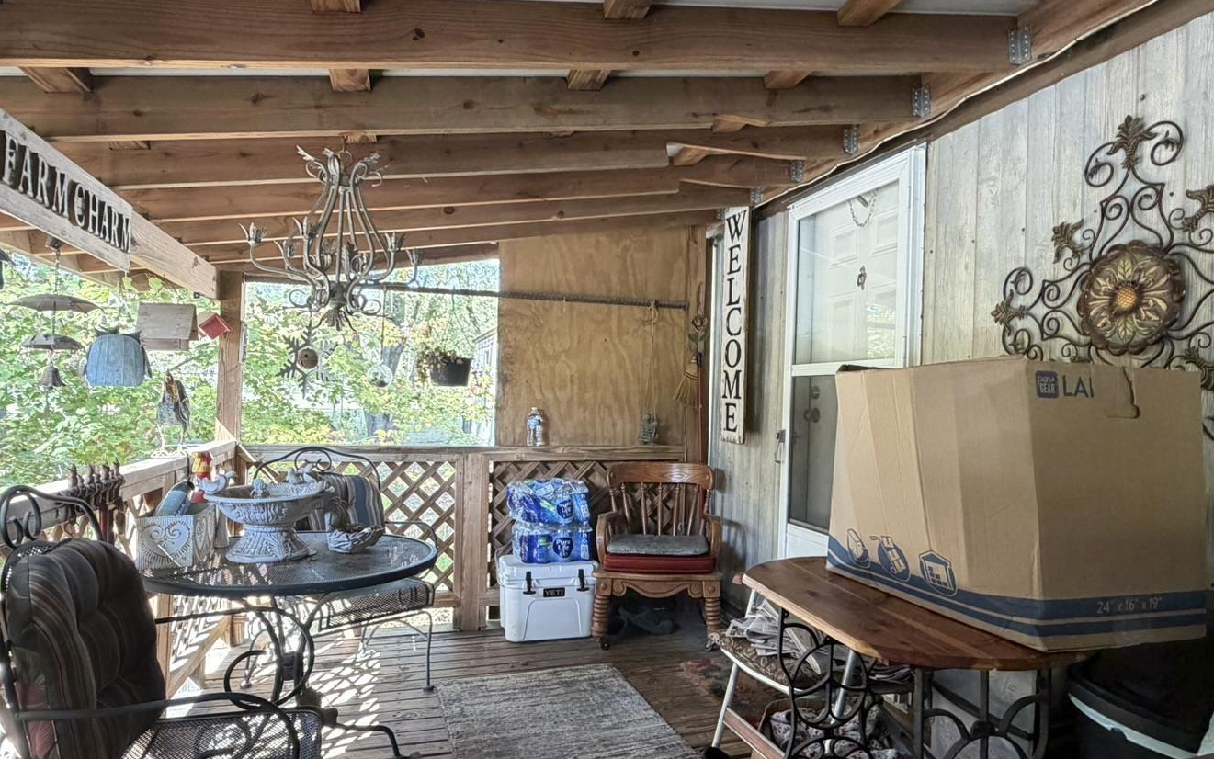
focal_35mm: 23
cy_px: 379
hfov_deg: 77.1
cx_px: 646
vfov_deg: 53.0
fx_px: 761
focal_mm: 2.22
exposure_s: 1/121
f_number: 2.2
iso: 320
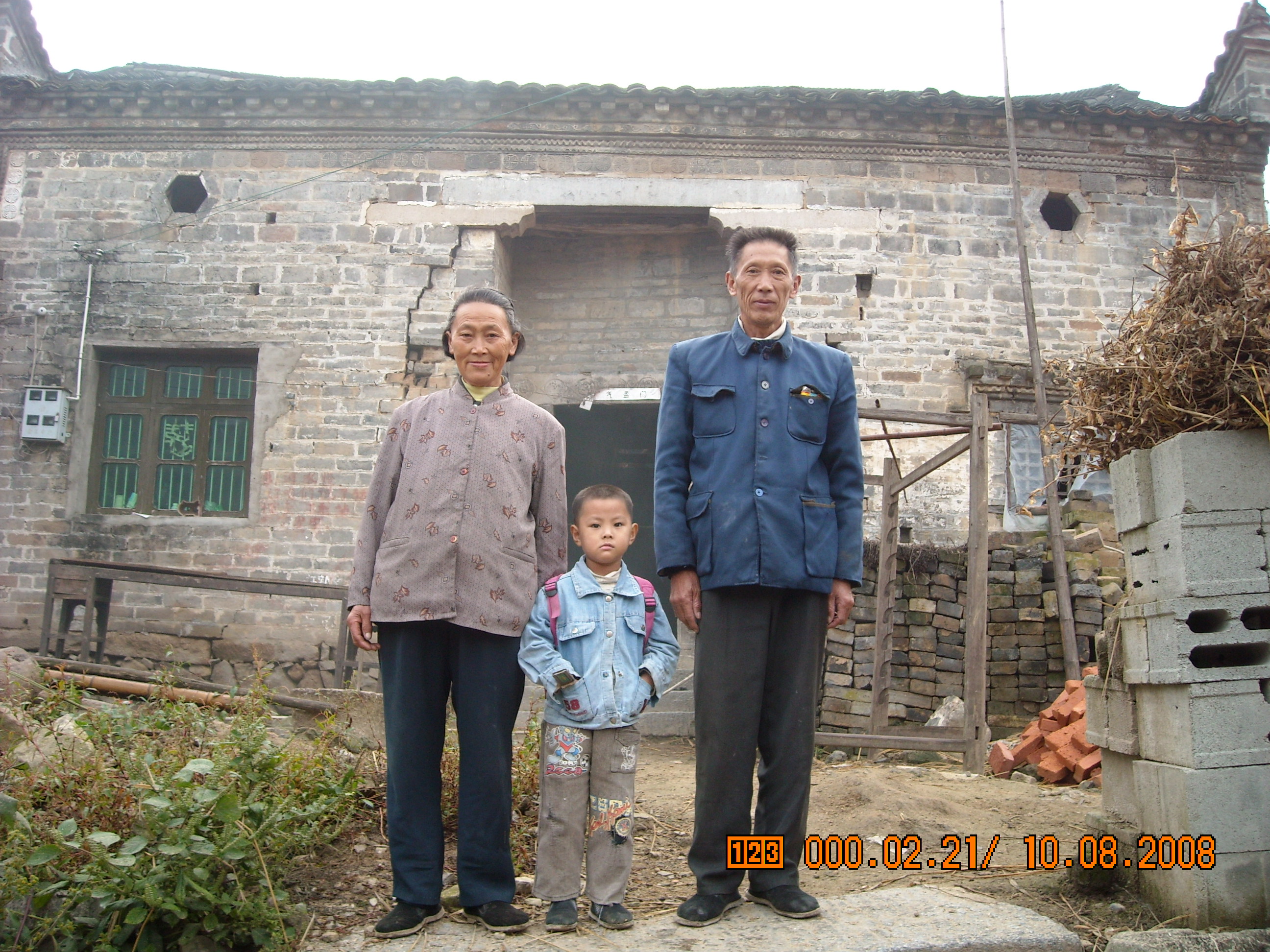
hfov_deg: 52.6
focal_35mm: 35
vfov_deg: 40.7
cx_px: 635
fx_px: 1284
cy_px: 476
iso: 109
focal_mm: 5.7
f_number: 2.8
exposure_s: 1/60
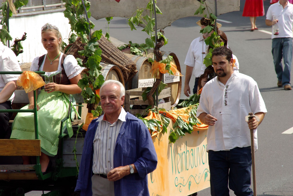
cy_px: 98
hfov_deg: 6.9
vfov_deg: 4.6
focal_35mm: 300
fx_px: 2444
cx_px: 146
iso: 400
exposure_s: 1/500
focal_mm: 200
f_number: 8
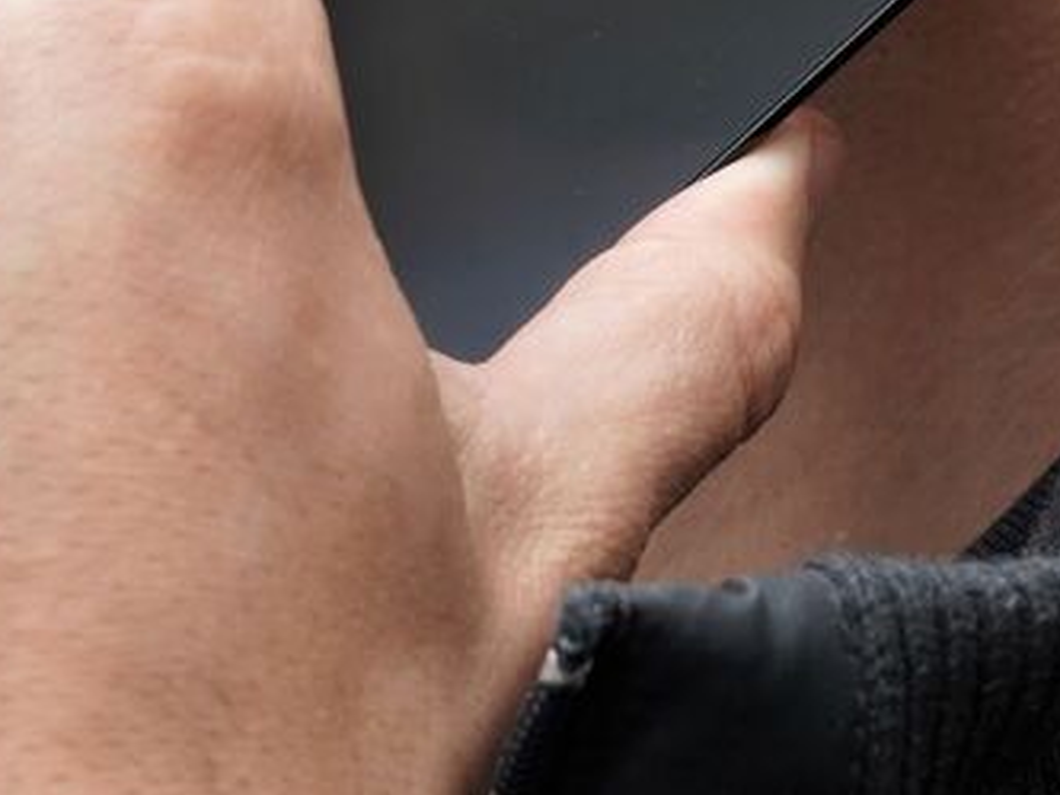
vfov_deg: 14.0
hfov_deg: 19.0
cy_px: -137
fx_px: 3154
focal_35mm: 103
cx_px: 364
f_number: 8
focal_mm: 37
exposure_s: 1/200
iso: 800
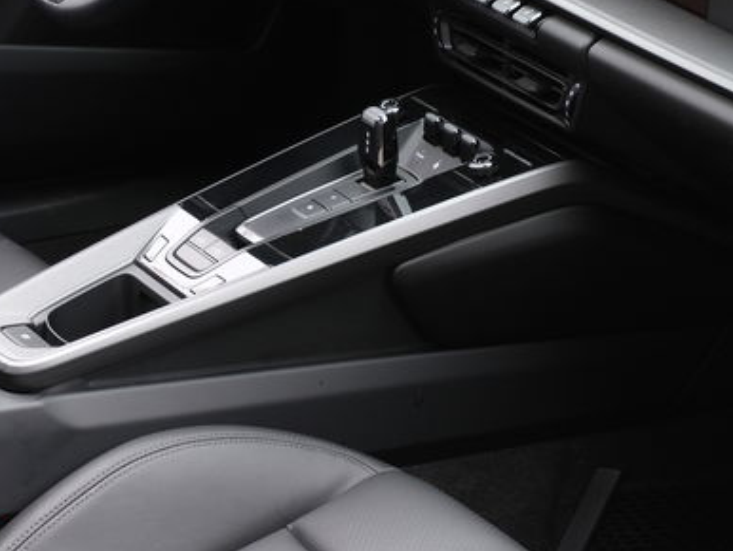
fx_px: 4047
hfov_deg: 10.3
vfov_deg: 7.8
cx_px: 196
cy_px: 230
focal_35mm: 191
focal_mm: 50
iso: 640
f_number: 4.8
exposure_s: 1/75
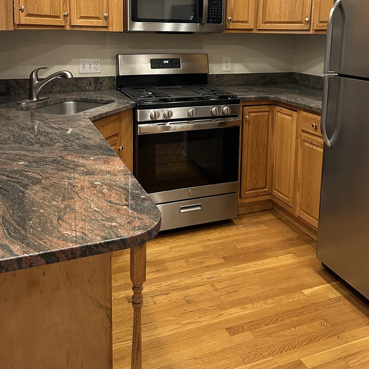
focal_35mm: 34
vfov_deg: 46.4
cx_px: 193
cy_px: 84
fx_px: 410
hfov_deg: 48.4
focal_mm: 6.86
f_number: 1.78
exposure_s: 1/60
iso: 320
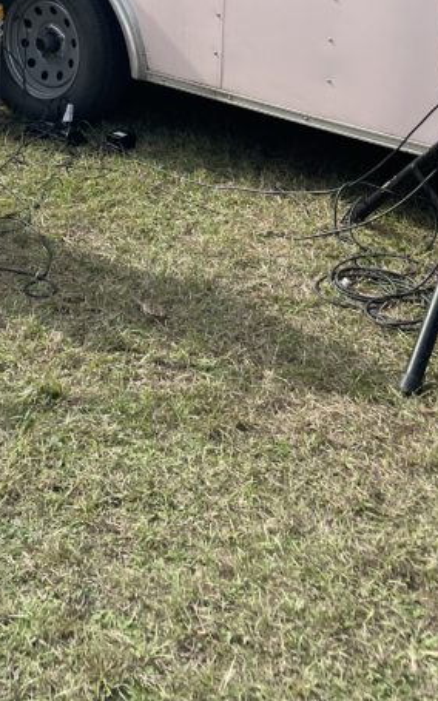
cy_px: -37
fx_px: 1185
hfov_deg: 20.2
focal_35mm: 62
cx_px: -9
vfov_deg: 30.1
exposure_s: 1/1825
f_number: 1.6
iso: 32
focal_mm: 4.2
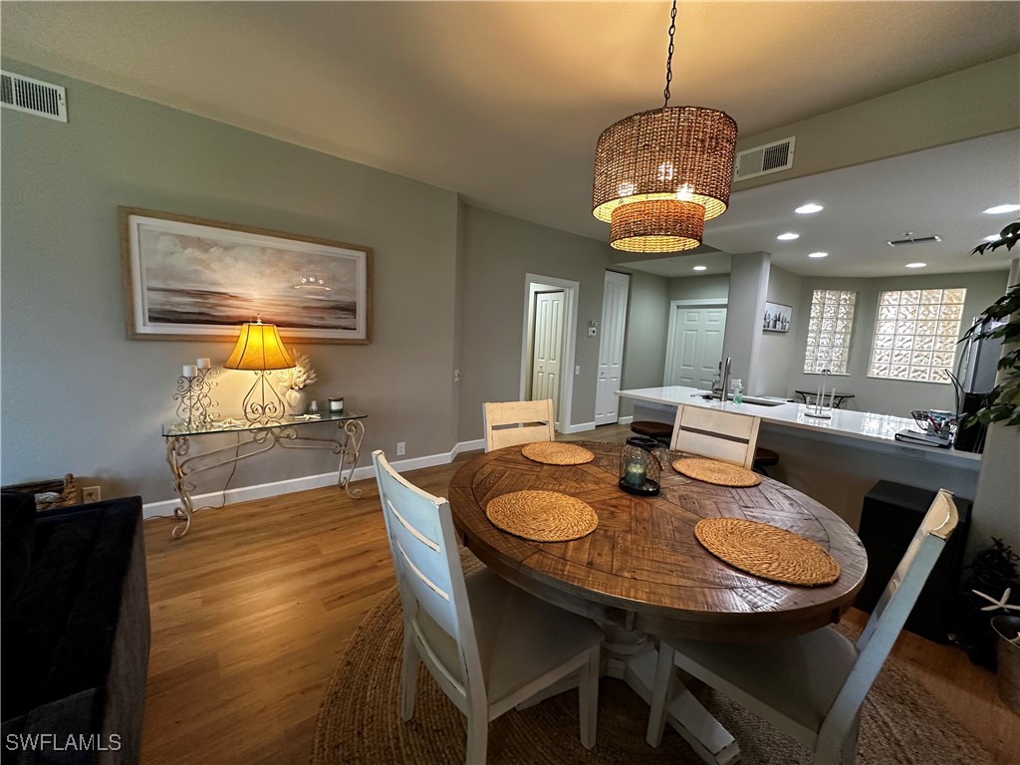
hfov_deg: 102.1
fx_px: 413
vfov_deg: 85.7
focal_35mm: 14
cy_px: 382
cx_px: 510
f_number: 2.2
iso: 200
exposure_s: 1/60
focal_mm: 2.22
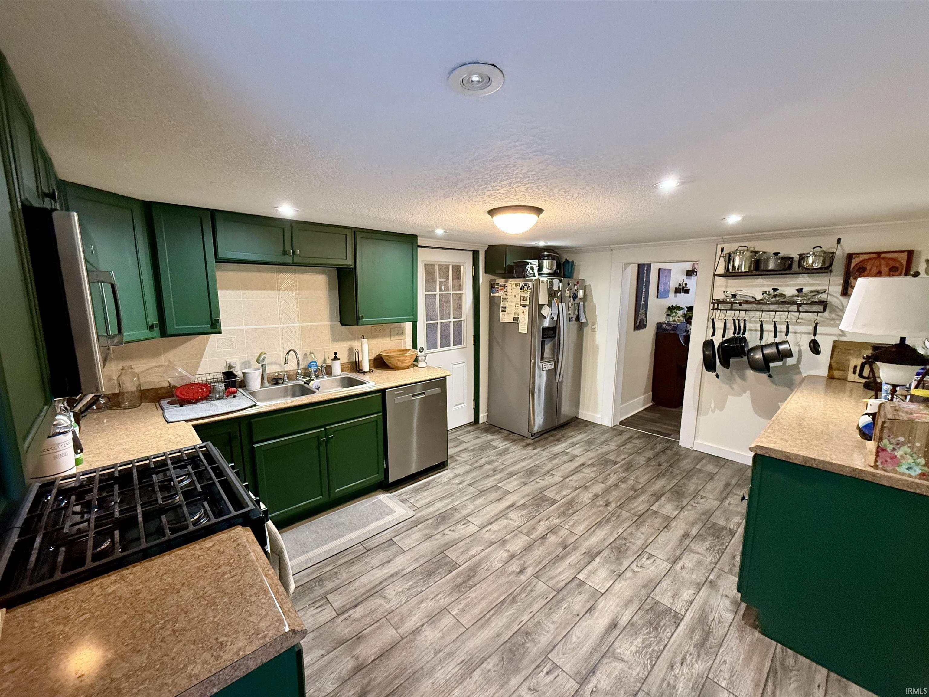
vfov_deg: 85.7
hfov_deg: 102.1
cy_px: 348
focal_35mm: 14
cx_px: 464
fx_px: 376
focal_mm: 2.22
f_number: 2.2
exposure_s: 1/60
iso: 500
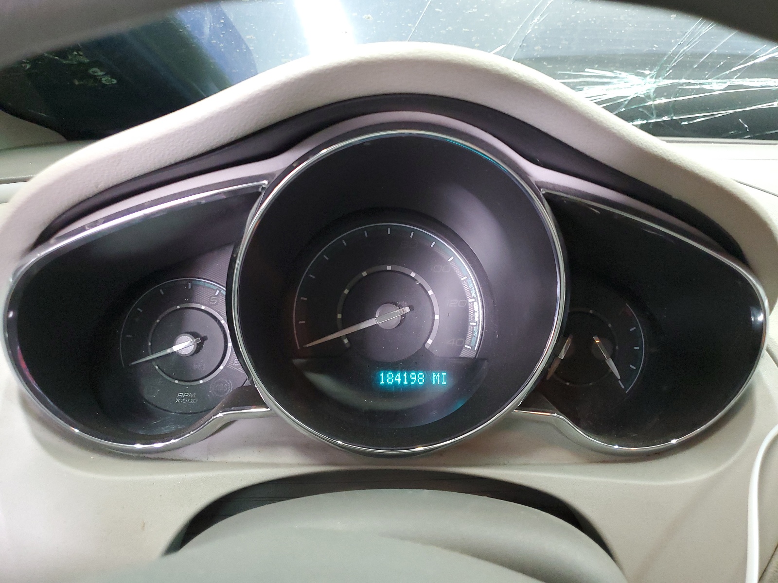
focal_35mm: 26
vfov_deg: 53.1
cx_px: 389
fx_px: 584
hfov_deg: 67.3
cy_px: 292
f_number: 1.5
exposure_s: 1/24
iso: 294
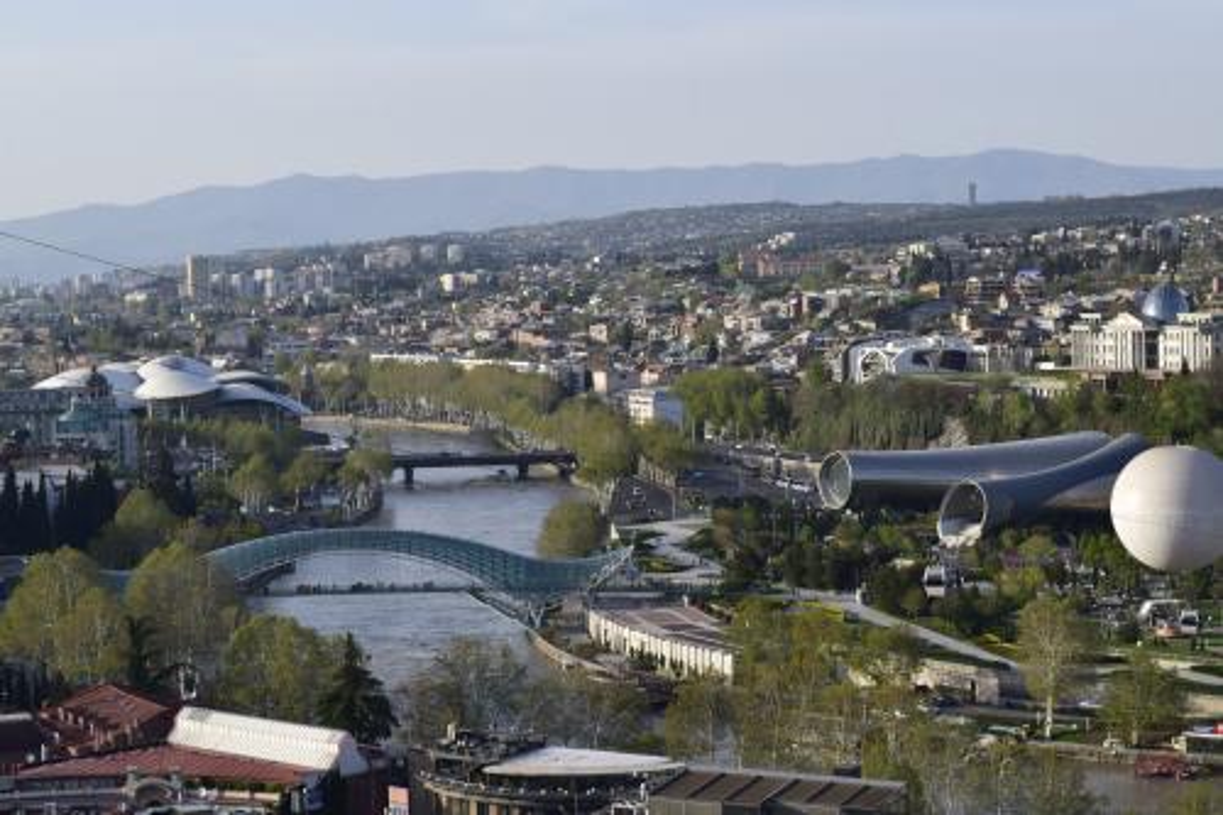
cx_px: 612
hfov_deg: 26.0
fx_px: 2649
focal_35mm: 78
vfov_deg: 17.5
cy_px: 408
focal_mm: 52
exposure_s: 1/100
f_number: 18
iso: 250
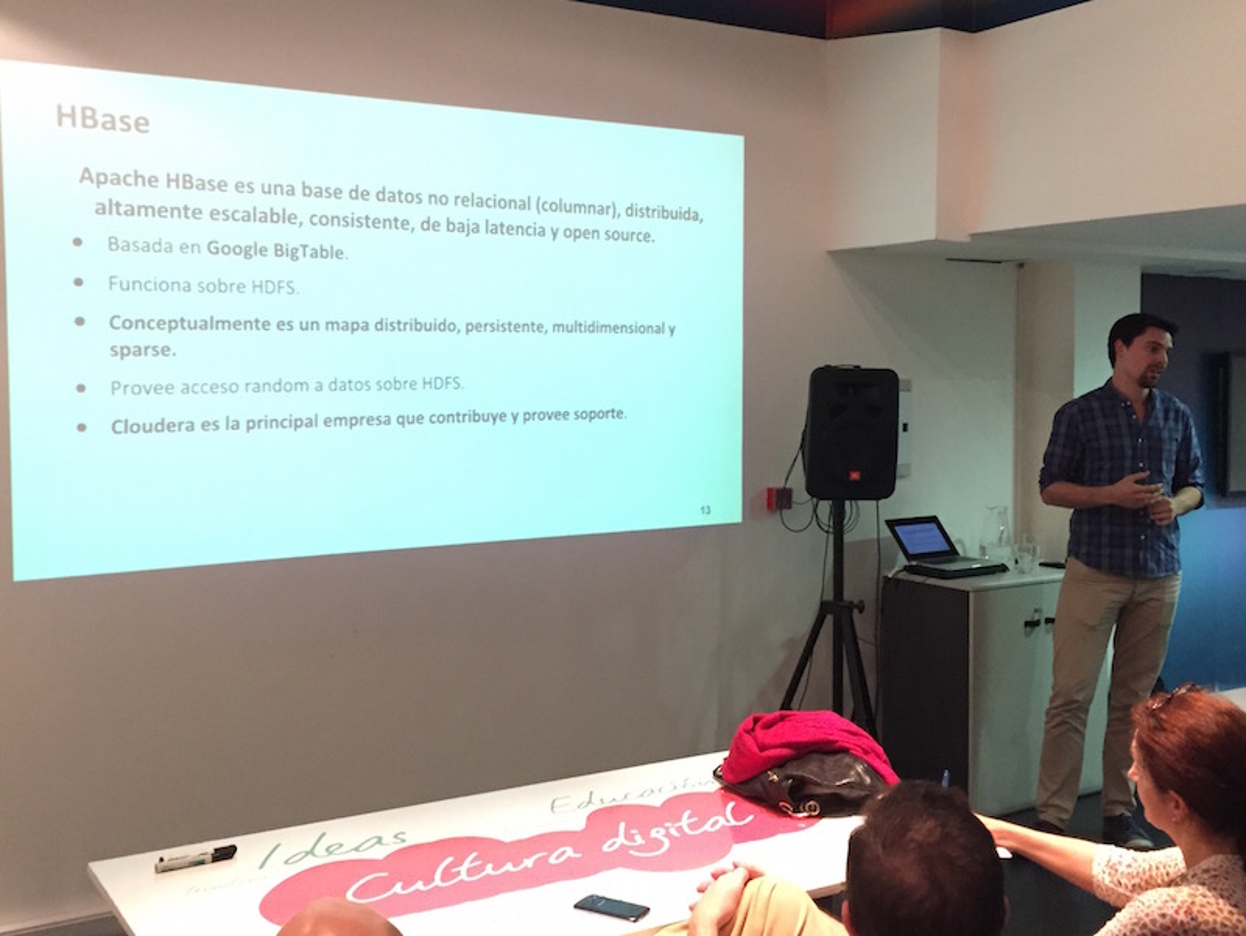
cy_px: 468
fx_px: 1405
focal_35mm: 39
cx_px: 623
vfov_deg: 36.9
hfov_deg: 47.8
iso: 250
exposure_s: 1/20
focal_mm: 4.15
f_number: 2.2
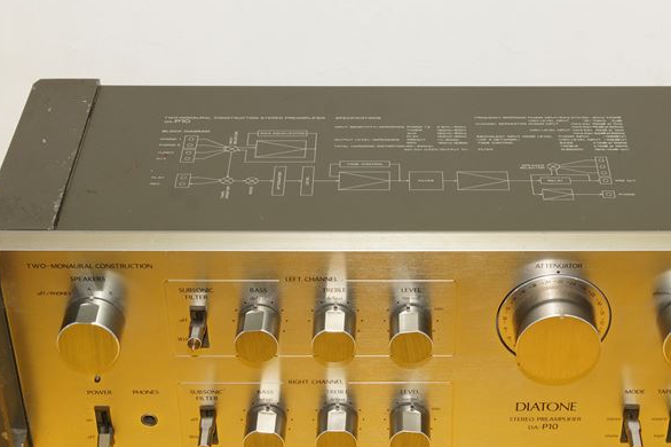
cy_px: 281
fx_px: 1335
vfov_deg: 19.0
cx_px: 406
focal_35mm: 72
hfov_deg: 28.1
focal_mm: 35
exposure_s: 1/125
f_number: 9
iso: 250
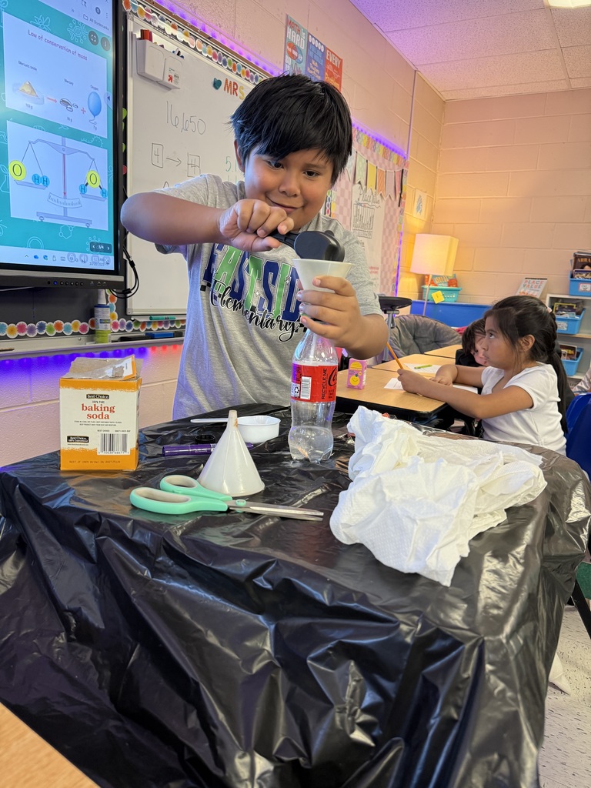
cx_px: 296
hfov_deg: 56.8
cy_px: 394
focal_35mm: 24
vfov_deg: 71.6
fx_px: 546
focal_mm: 6.76
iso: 250
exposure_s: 1/60
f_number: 1.78
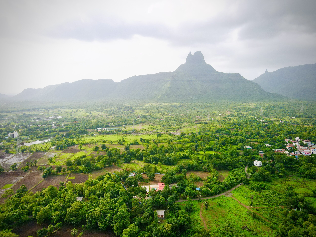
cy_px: 118
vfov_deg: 56.8
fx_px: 219
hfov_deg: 71.6
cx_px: 158
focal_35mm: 24
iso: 100
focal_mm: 4.5
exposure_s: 1/1000
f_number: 2.8
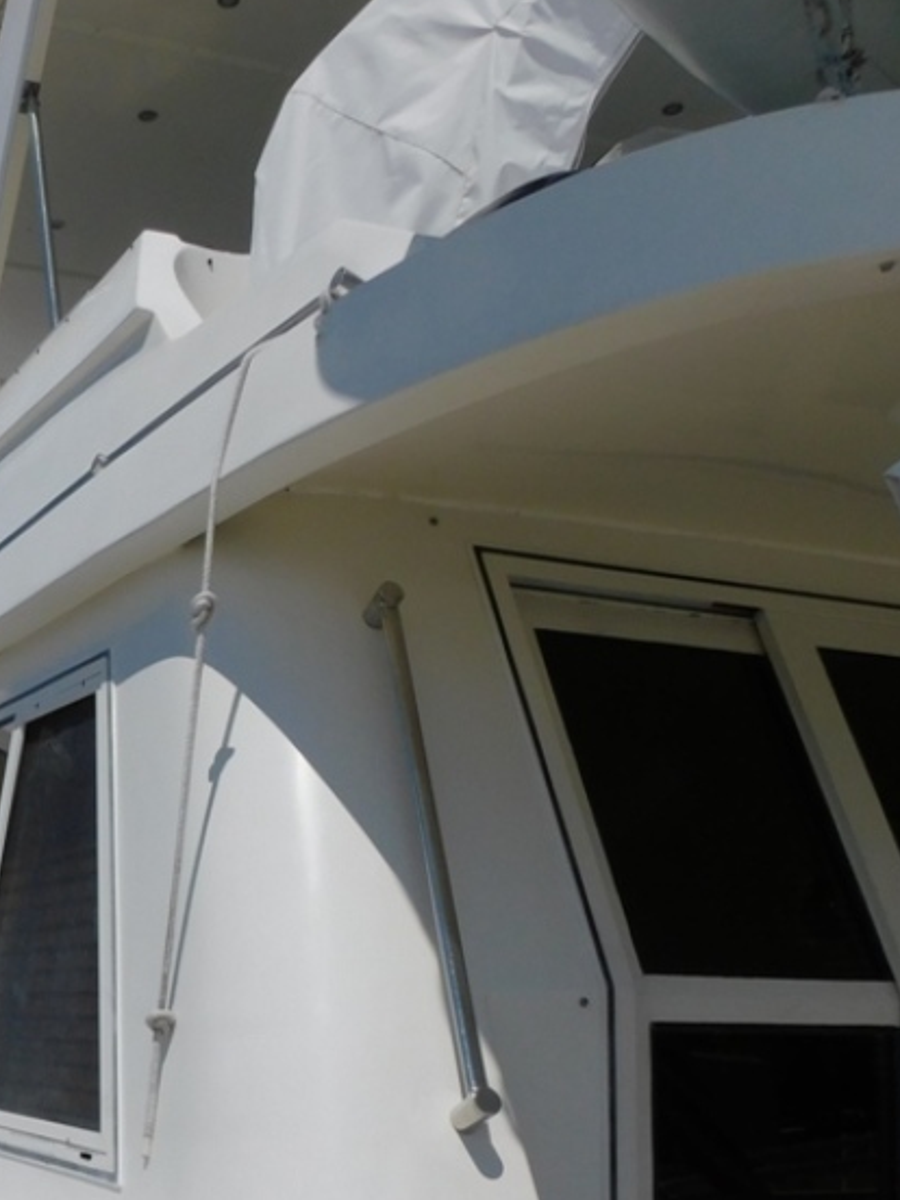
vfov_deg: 39.6
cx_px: 85
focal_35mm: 45
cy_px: 1039
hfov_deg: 30.7
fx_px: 1560
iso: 125
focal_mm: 4
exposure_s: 1/1500
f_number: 6
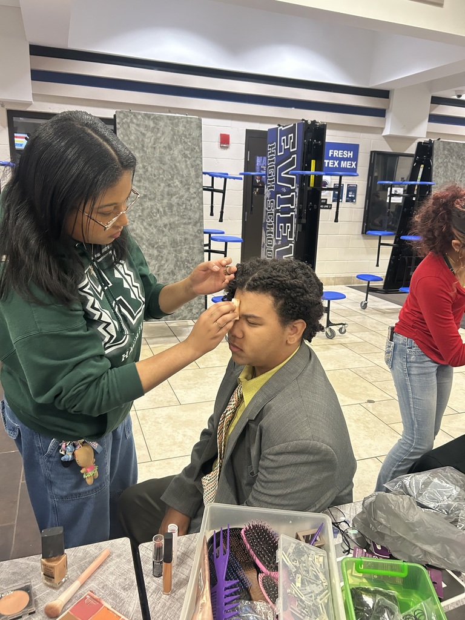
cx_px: 232
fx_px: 466
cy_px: 310
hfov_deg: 53.1
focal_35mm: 26
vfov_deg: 67.3
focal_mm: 5.7
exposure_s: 1/60
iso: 320
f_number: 1.5
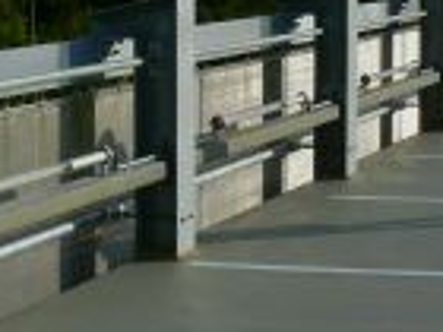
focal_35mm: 125
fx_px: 1600
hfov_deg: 15.6
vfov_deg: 11.8
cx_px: 54
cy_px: 103
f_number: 7.1
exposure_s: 1/500
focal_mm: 7.4
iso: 100
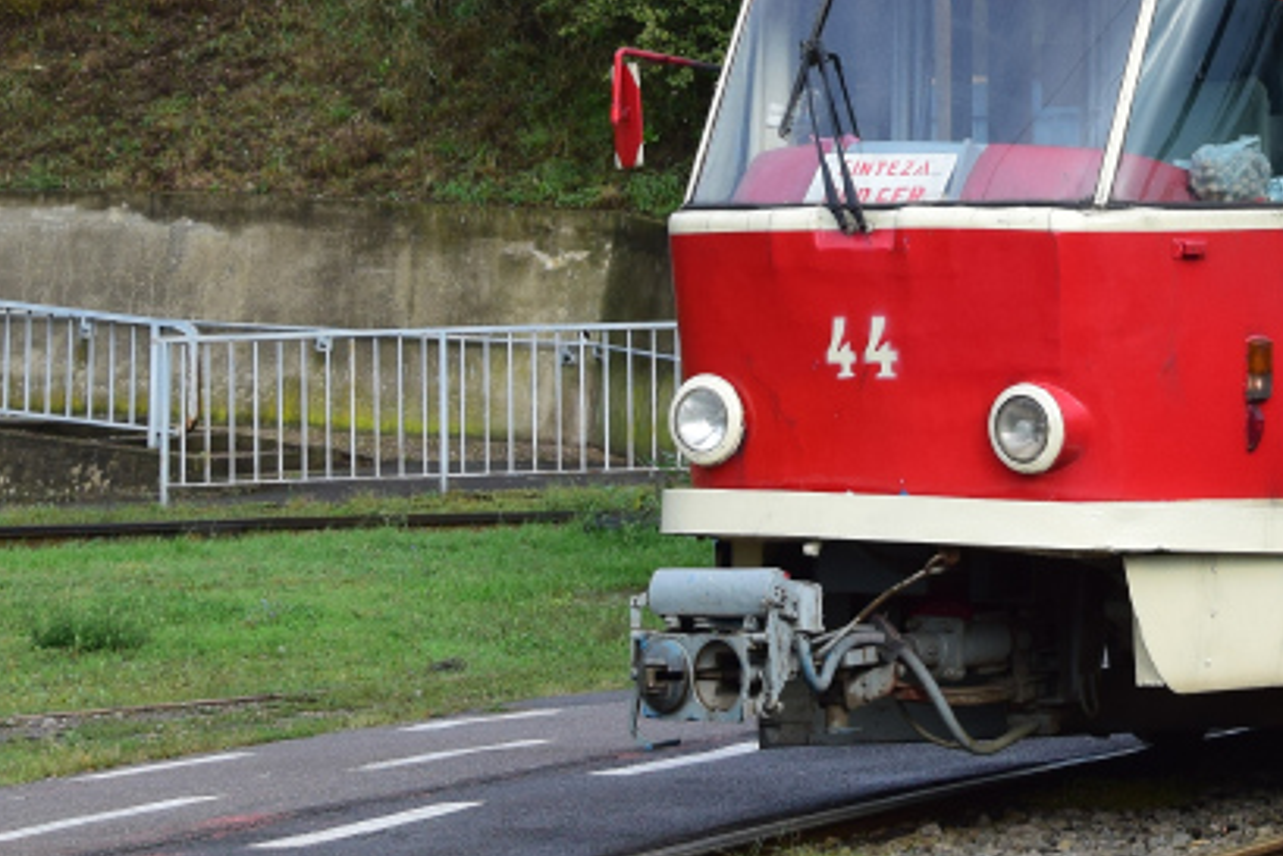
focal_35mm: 162
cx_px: 1393
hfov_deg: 12.5
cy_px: -274
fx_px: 5775
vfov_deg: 8.4
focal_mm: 34
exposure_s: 1/400
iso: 200
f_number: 6.3
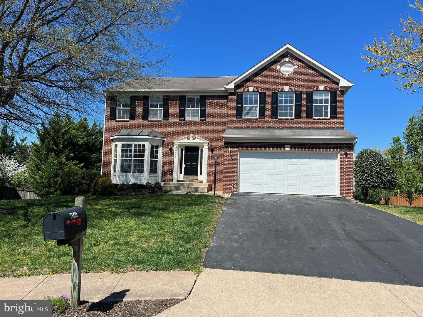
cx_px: 212
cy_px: 158
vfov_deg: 53.1
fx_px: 318
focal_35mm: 26
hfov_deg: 67.3
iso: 50
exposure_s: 1/3704
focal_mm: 5.7
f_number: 1.5
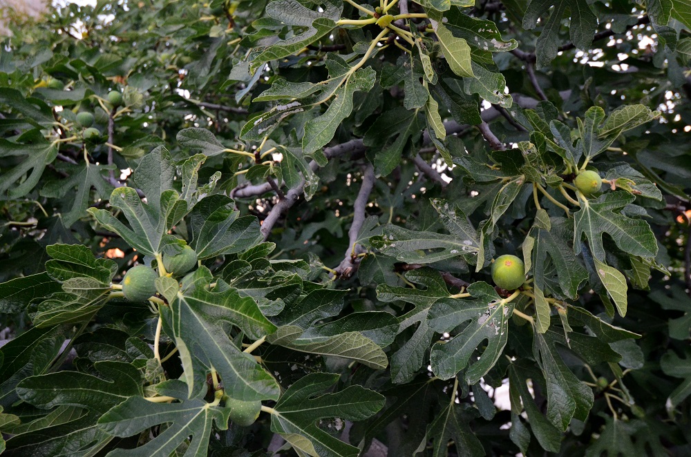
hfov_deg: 57.3
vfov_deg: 39.8
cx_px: 346
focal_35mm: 33
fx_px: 632
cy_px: 228
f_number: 5.6
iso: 2000
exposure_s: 1/125
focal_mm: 22
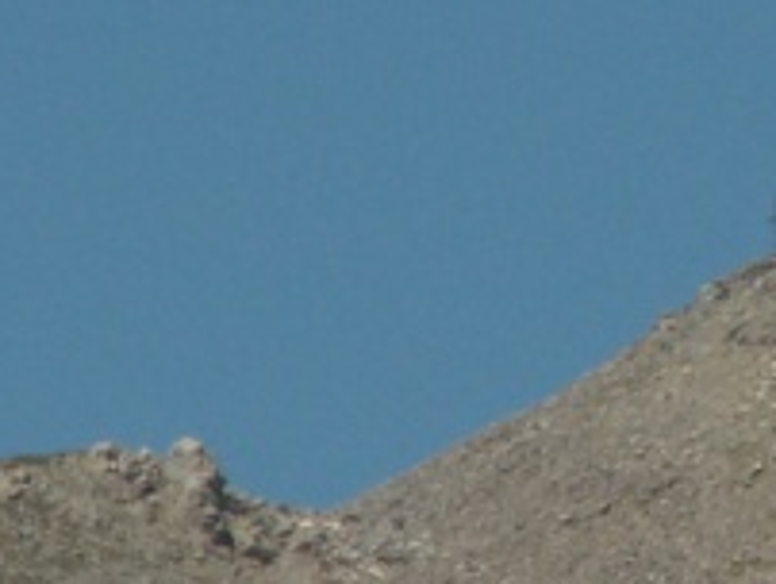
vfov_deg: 1.1
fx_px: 30457
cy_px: 238
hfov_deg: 1.5
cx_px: 880
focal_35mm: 1357
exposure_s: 1/250
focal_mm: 43.93
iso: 50
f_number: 8
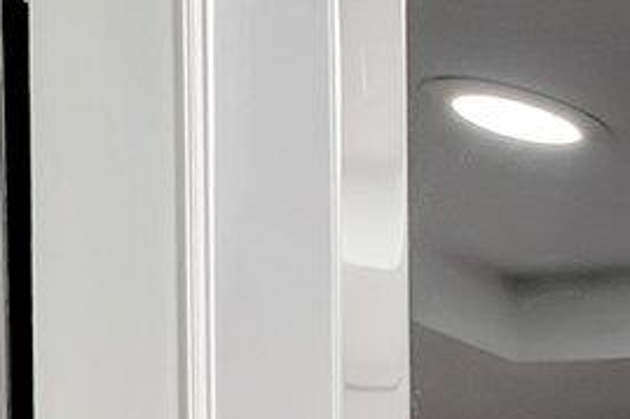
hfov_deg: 8.9
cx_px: 2354
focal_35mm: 114
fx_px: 1994
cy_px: 1183
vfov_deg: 9.7
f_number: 8
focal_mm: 10
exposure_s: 1/20
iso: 640
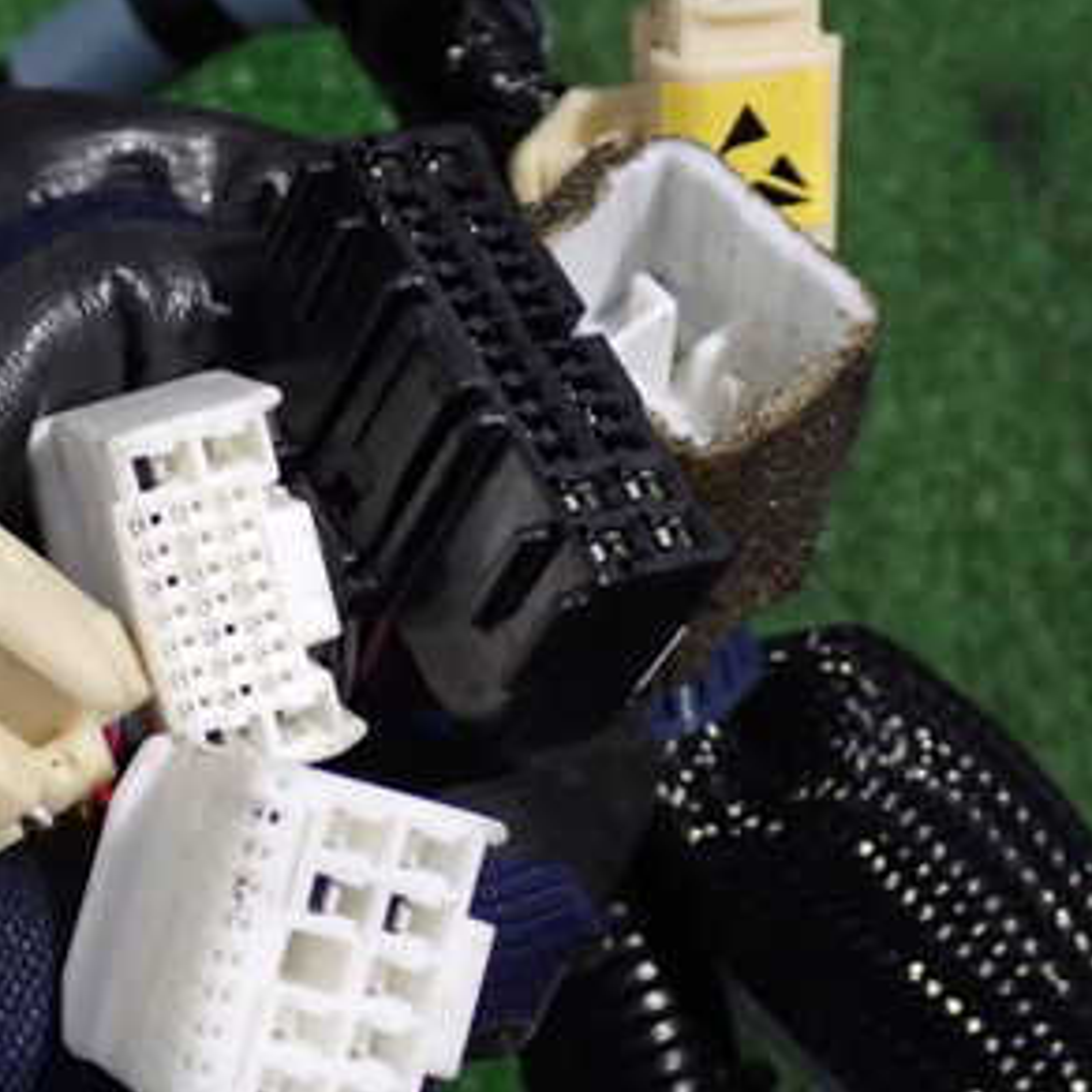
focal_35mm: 80
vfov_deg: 21.6
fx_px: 2855
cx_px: 277
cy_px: 595
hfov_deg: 21.5
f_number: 2.9
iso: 800
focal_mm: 7.84
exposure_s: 1/25
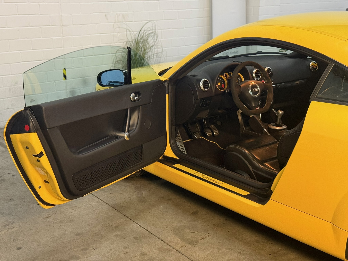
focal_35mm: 48
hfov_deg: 39.7
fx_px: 483
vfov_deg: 30.3
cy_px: 130
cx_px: 174
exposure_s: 1/33
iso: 320
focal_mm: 6.76
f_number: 1.78
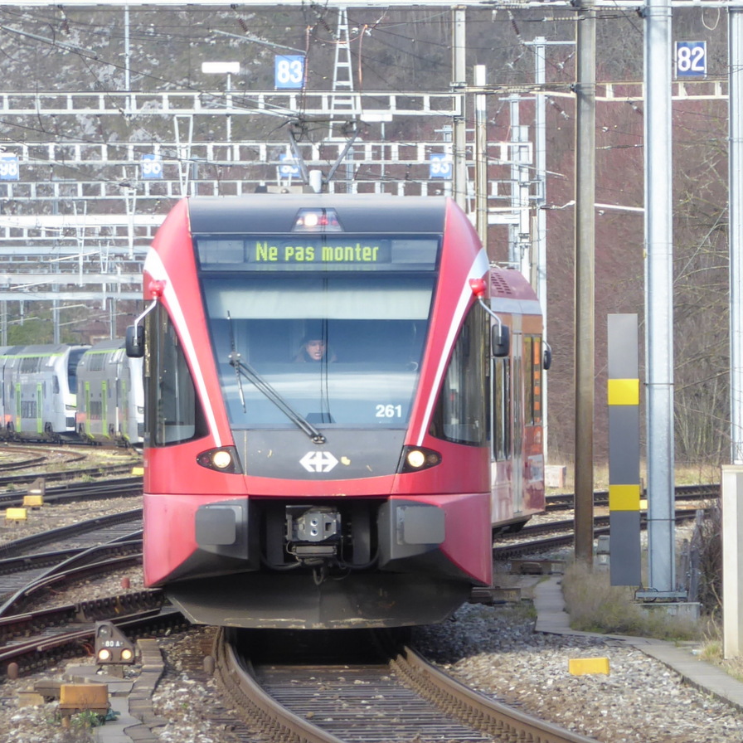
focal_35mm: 219
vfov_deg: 8.0
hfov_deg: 8.0
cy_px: 371
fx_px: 5318
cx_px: 332
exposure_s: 1/80
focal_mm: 33.2
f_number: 5.6
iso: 125
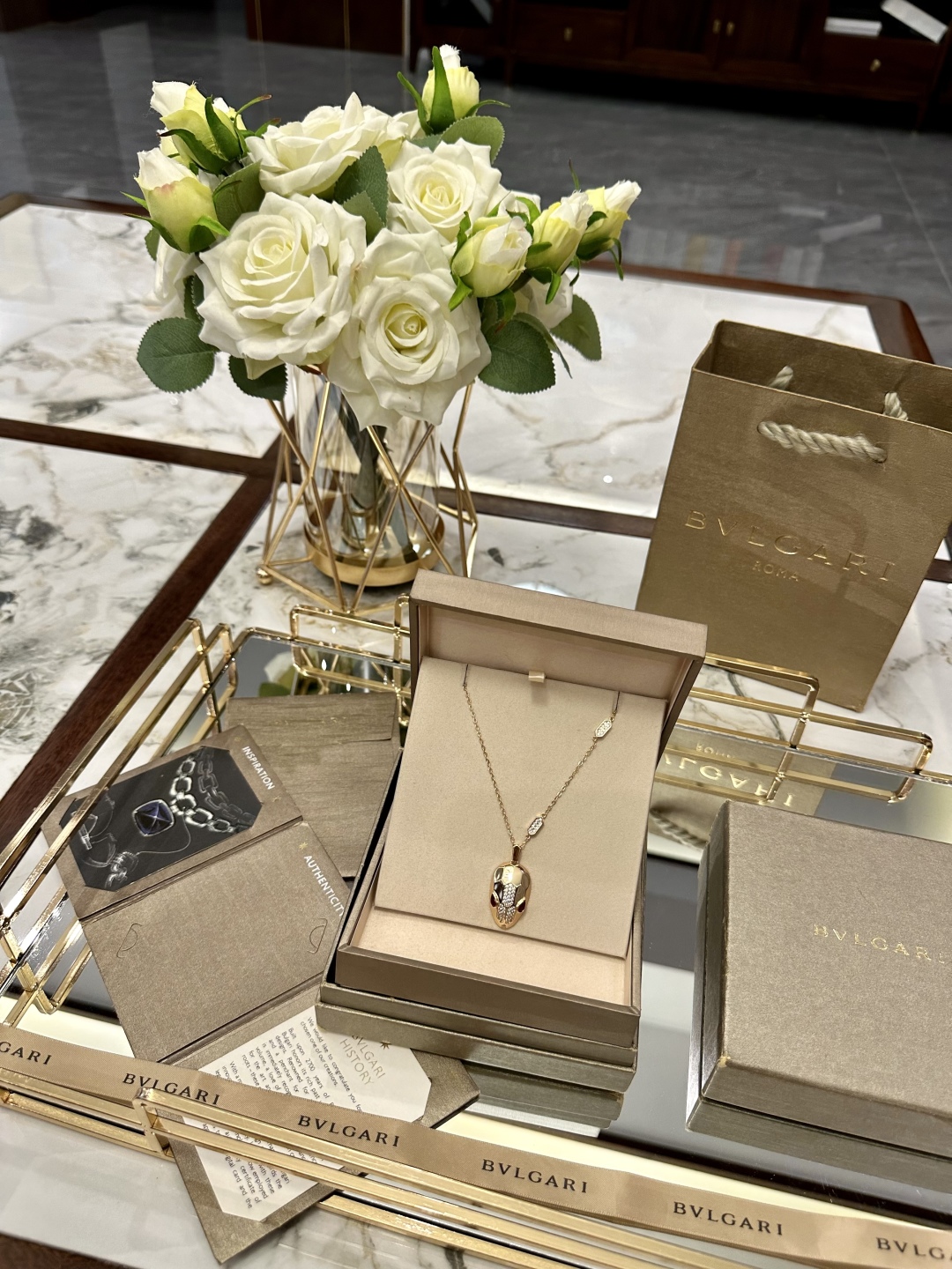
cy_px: 634
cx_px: 476
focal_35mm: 24
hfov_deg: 56.8
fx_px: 880
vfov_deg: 71.6
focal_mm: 6.86
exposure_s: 1/100
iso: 160
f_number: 1.78
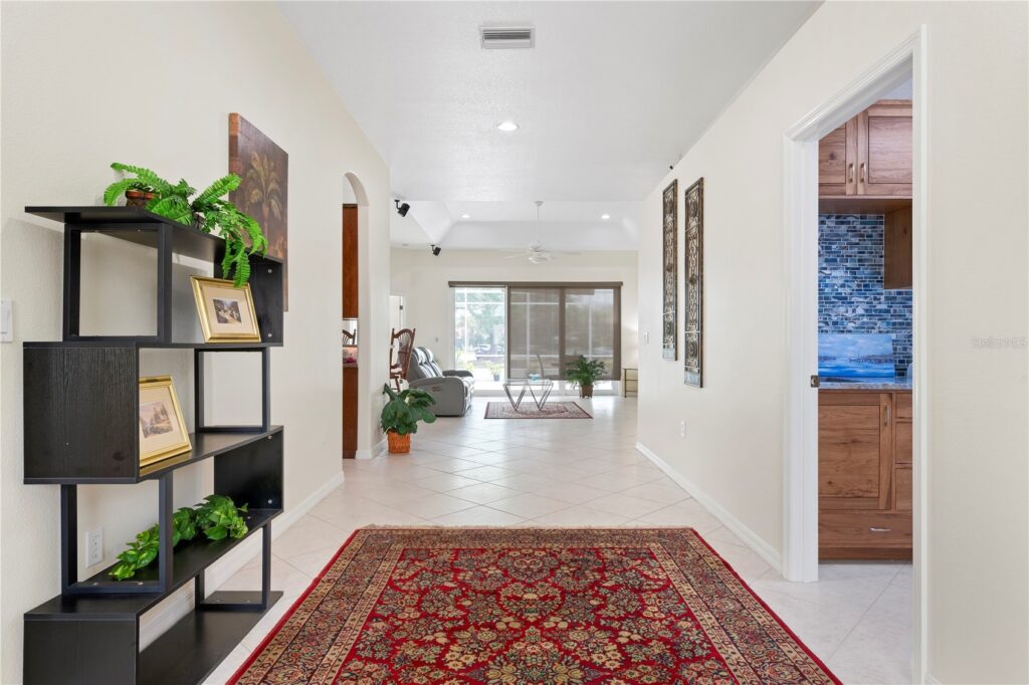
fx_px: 571
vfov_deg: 61.9
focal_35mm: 20
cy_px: 342
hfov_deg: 84.0
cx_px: 514
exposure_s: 1/5
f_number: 8
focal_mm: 20
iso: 500
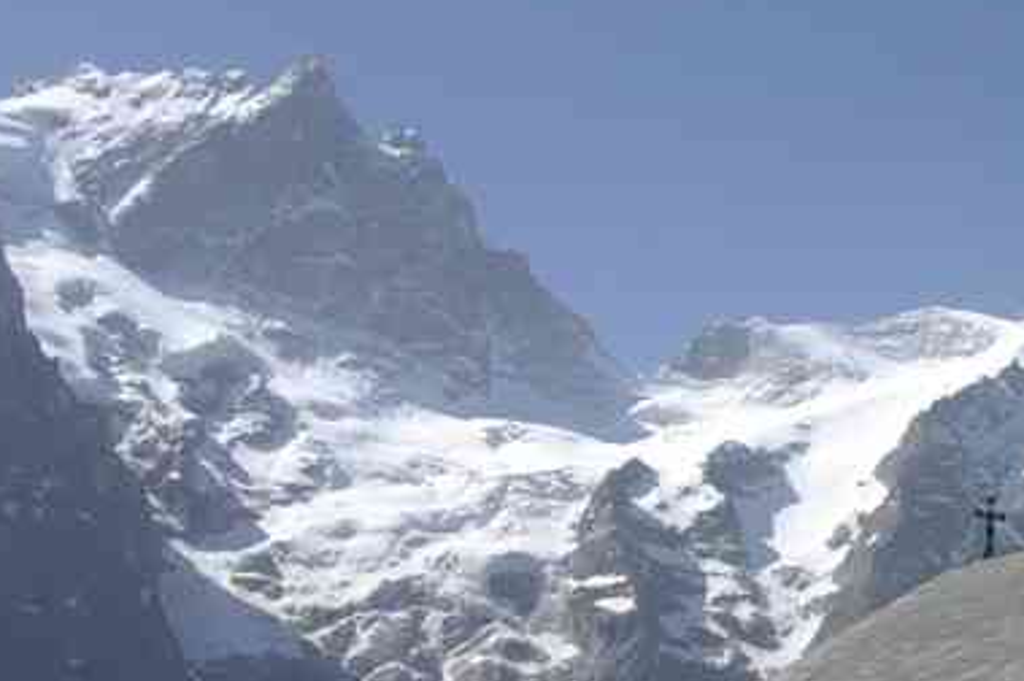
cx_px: 1062
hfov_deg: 21.3
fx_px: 2607
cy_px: 565
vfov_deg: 14.8
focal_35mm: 92
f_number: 8
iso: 100
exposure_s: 1/350
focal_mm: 23.1
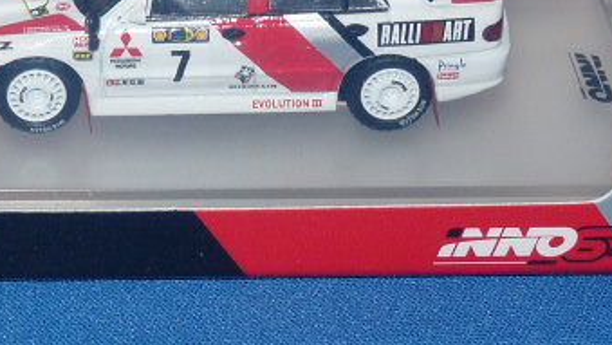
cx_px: 148
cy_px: 0
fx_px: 2841
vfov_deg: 6.9
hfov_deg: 12.3
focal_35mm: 175
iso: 100
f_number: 3.2
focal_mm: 8.7
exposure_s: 1/30
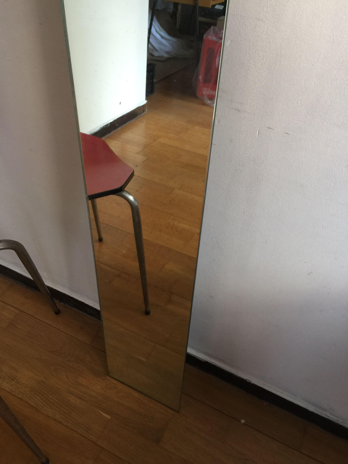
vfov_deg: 61.7
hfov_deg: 48.2
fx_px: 389
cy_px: 232
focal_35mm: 29
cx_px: 174
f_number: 2.2
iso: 50
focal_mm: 4.15
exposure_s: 1/17
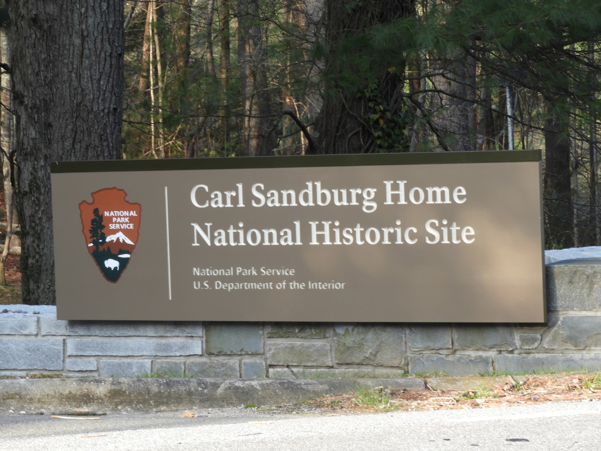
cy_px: 226
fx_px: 2969
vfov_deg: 8.7
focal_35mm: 171
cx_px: 300
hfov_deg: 11.6
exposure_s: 1/80
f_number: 5.2
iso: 100
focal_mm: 30.5
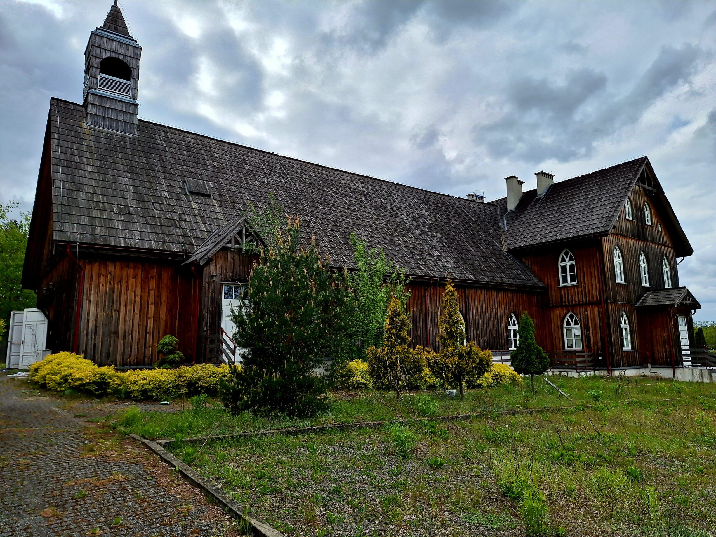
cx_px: 358
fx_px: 476
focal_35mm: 23
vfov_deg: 58.9
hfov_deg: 73.9
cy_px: 268
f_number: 1.8
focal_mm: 5.54
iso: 40
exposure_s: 1/2500
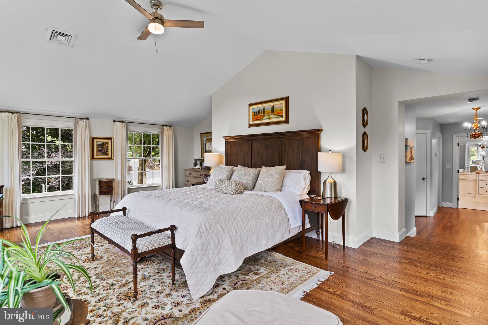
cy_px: 162
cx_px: 244
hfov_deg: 90.0
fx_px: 244
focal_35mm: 18
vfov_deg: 67.4
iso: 400
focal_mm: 18
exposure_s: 1/13
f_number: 7.1
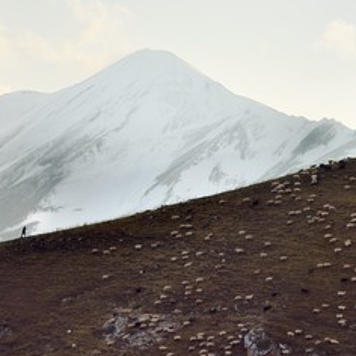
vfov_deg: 5.8
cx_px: 229
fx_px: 3526
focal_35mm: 303
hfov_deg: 5.8
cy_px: 184
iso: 200
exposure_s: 1/400
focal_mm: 200
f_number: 10
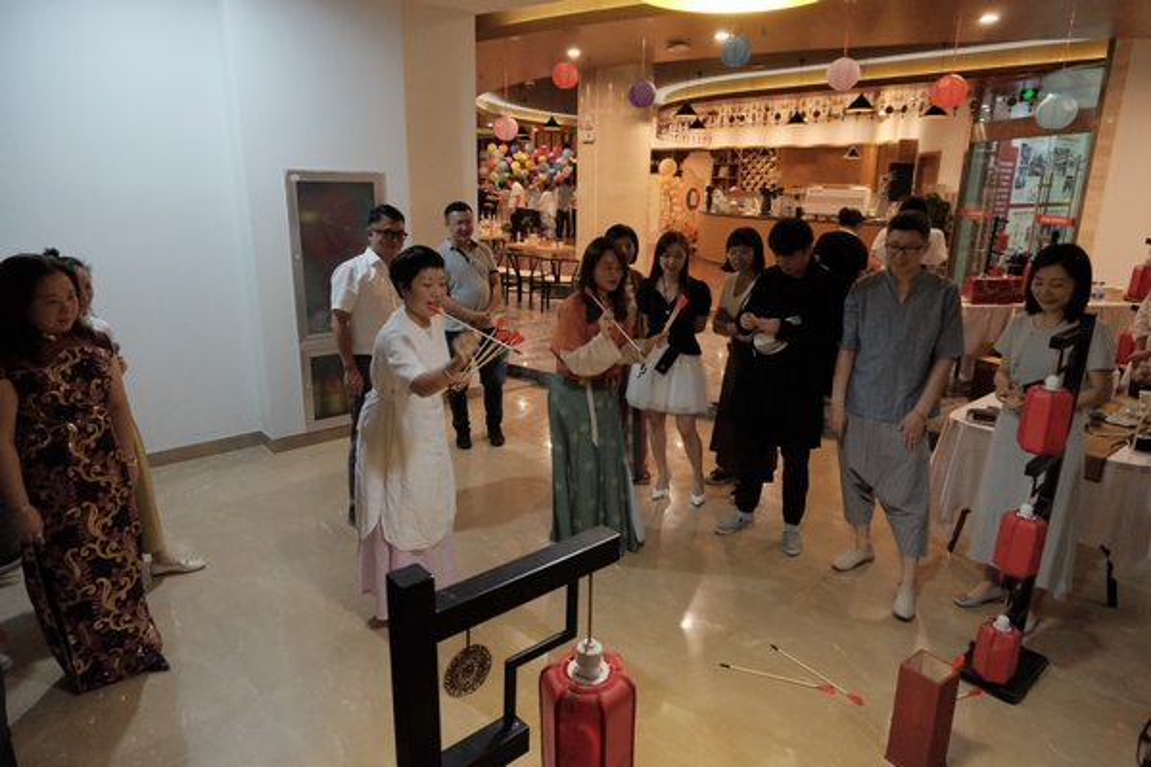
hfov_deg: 76.1
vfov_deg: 55.1
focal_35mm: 23
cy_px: 384
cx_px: 576
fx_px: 735
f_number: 3.5
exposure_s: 1/100
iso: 6400
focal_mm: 15.2
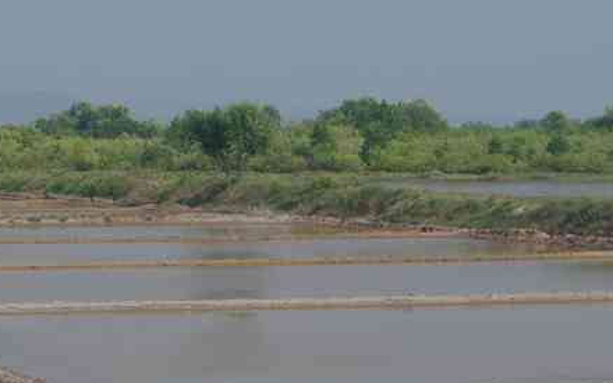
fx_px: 2609
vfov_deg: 8.3
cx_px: -16
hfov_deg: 13.2
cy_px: 462
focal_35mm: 156
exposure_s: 1/125
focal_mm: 45
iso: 200
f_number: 11
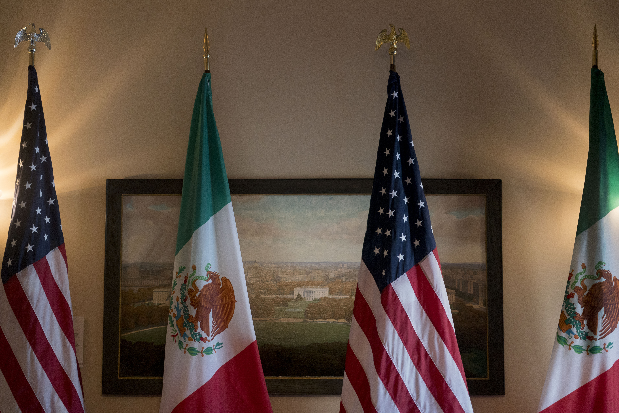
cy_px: 206
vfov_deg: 16.1
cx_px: 310
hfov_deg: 23.9
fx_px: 1461
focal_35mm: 85
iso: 2000
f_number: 1.4
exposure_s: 1/800
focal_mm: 85
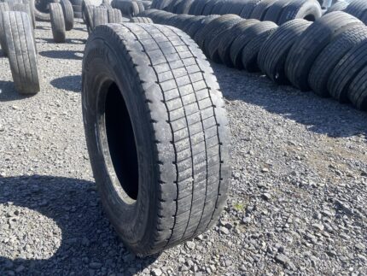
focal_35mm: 26
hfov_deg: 67.3
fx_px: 276
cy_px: 138
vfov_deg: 53.1
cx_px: 184
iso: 32
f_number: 1.8
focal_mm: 4.25
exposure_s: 1/927
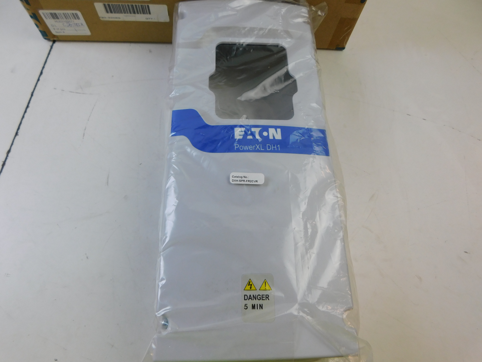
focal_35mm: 23
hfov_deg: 73.9
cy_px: 181
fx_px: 320
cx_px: 241
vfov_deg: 58.9
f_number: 3
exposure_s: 1/40
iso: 125
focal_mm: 4
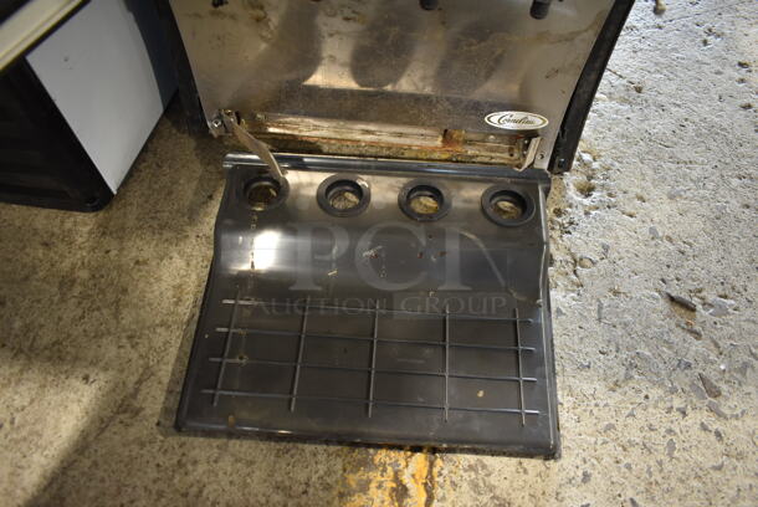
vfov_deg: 48.0
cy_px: 254
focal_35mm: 27
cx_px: 379
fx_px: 569
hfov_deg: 67.3
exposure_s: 1/30
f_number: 3.5
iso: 1000
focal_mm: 18
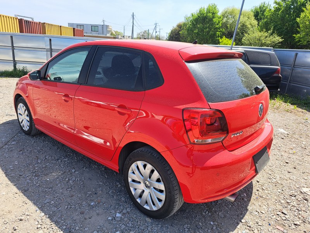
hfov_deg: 71.6
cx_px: 155
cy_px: 116
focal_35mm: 24
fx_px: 215
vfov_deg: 56.8
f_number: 1.8
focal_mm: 5.23
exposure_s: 1/694
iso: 50
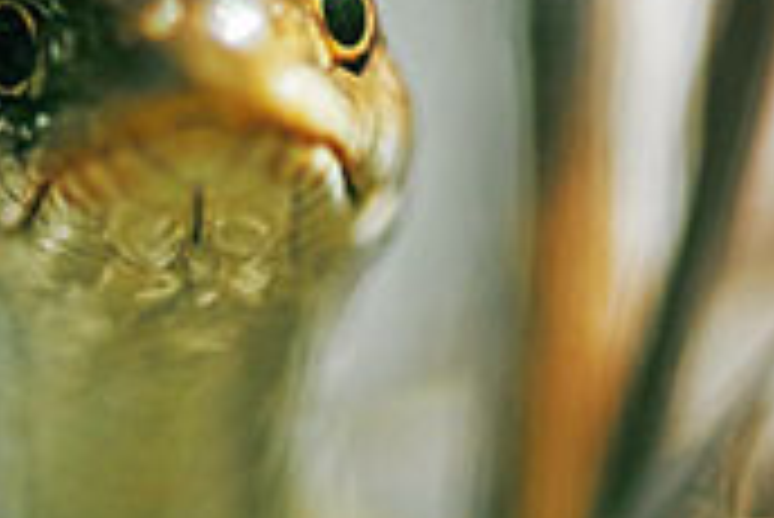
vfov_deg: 2.3
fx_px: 13126
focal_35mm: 610
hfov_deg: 3.4
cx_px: -212
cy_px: 430
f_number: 7.6
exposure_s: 1/2000
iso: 1000
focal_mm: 210
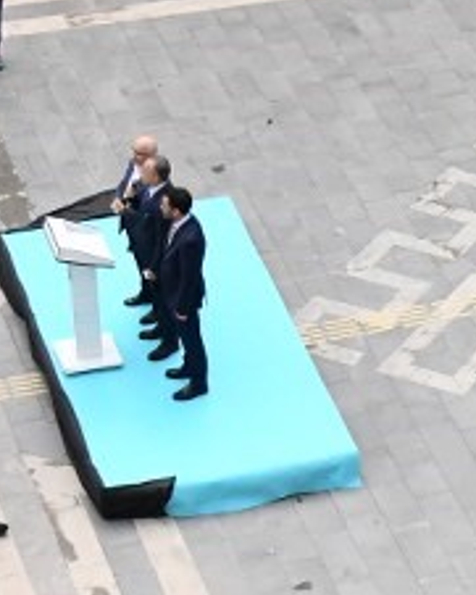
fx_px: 3572
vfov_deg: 9.5
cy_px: 379
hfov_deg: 7.4
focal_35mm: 203
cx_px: 798
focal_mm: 31
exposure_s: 1/6400
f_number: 4.5
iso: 1600
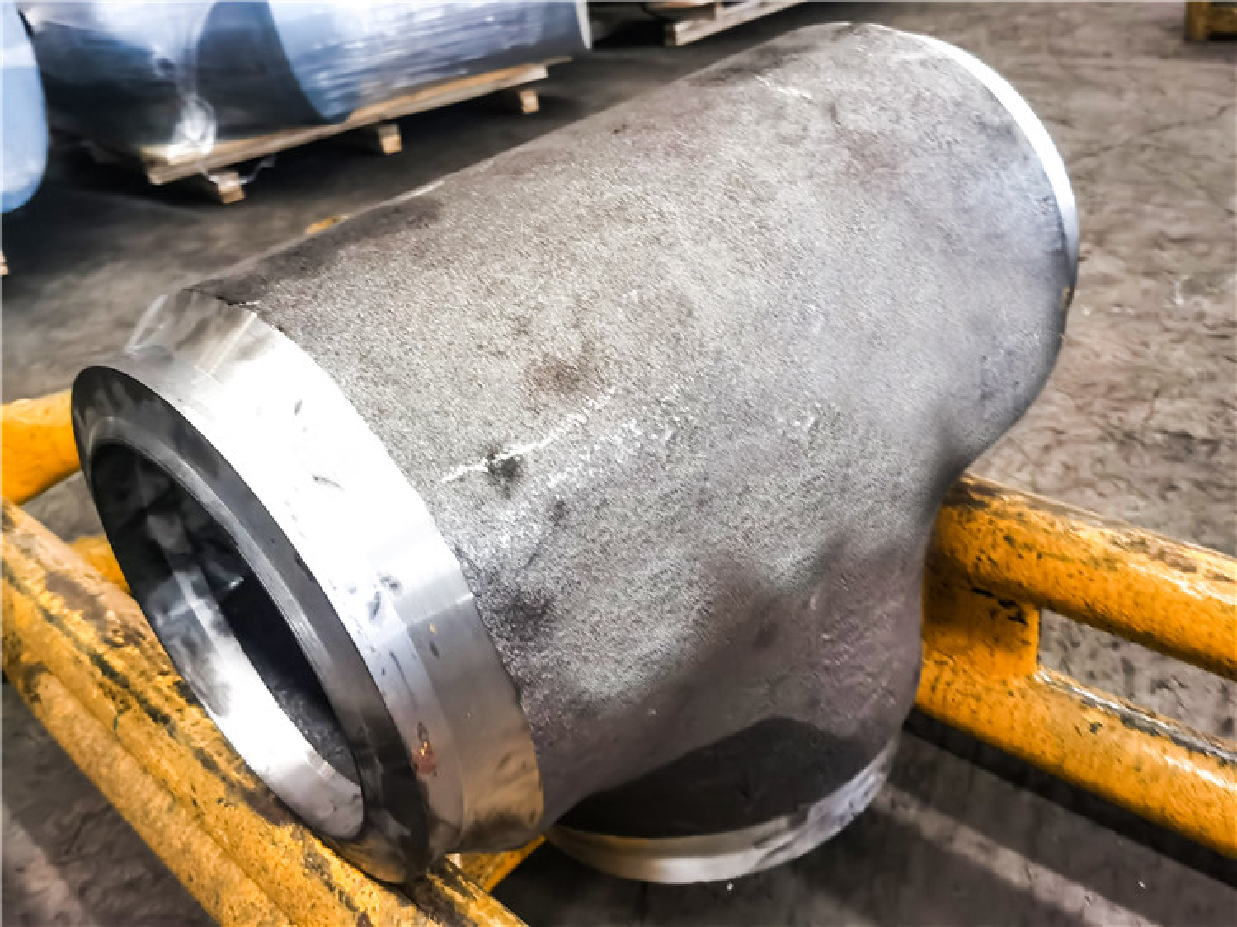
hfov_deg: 56.8
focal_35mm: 32
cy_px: 464
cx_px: 618
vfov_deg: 44.1
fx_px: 1143
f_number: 1.6
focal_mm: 5.56
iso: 500
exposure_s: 1/33.3
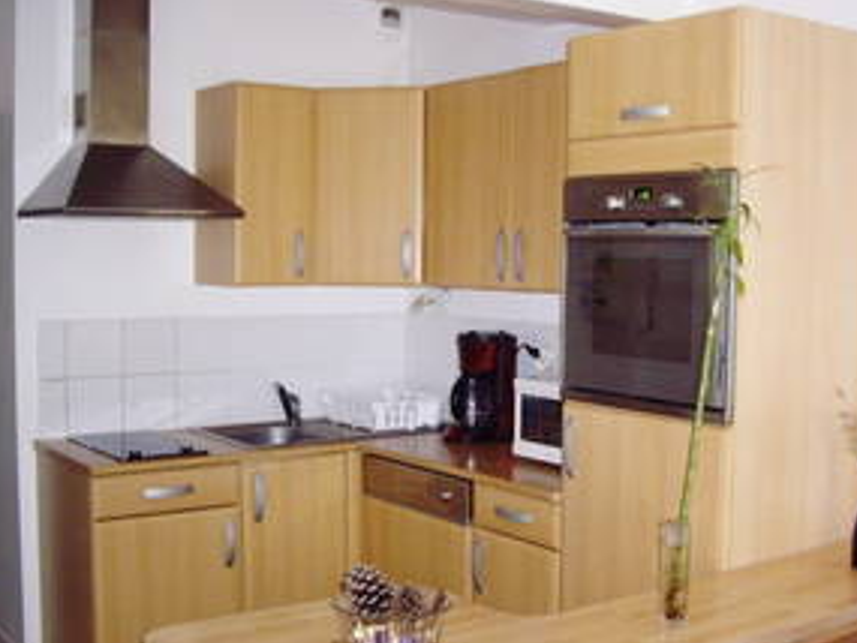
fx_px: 1189
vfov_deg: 30.3
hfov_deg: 39.5
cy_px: 352
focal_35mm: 48
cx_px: 508
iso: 400
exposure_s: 1/40
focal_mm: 7.9
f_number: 2.8
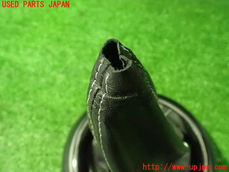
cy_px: 86
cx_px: 114
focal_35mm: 30
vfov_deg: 46.8
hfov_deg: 60.0
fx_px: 198
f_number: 2.3
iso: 1600
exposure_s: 1/15
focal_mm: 5.4
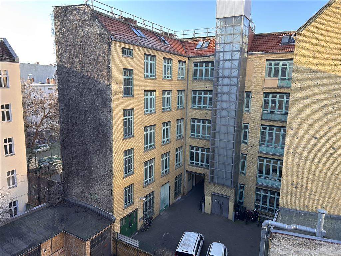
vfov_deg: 53.1
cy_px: 128
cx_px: 170
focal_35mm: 26
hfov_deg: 67.3
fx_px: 256
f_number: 1.5
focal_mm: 5.7
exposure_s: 1/336
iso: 50
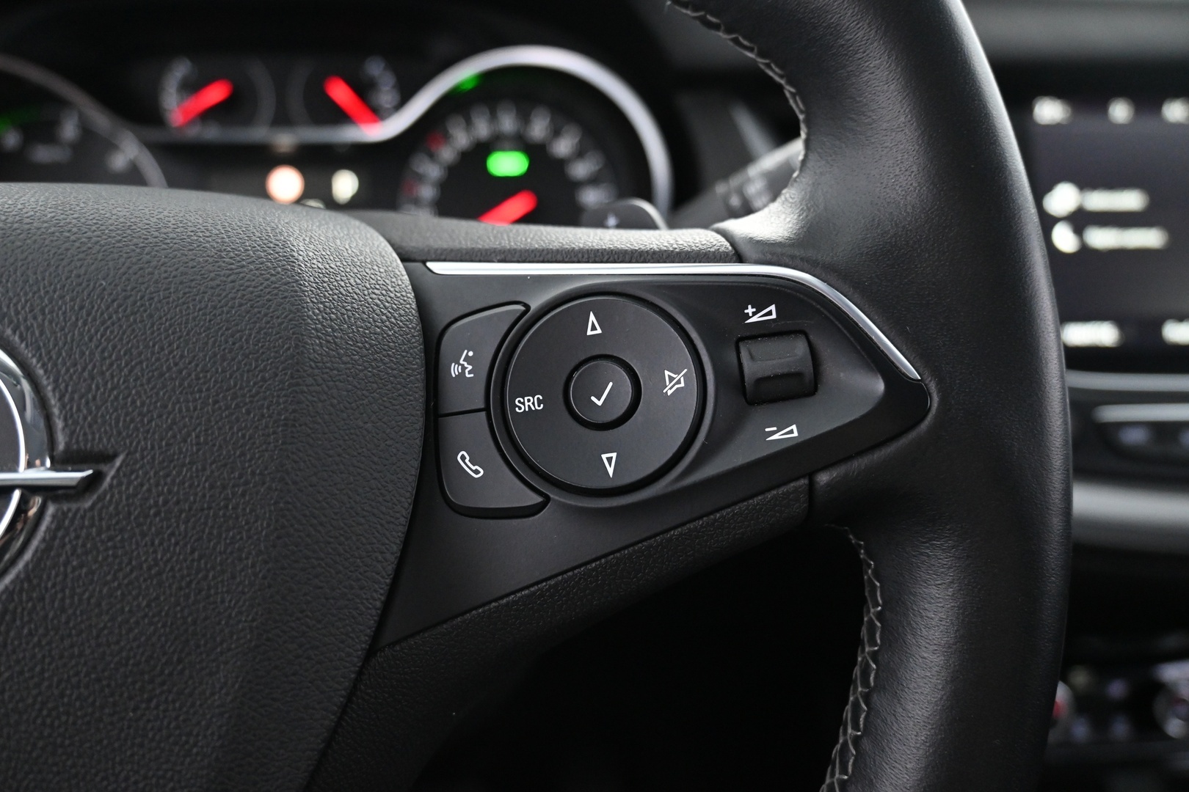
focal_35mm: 29
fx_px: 966
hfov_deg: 63.2
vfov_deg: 44.6
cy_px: 396
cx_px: 594
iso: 3200
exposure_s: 1/30
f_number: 3.8
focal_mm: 19.5
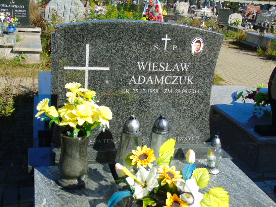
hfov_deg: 41.2
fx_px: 367
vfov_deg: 31.5
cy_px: 104
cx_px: 138
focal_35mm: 46
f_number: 4.1
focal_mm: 8.2
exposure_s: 1/500
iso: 80
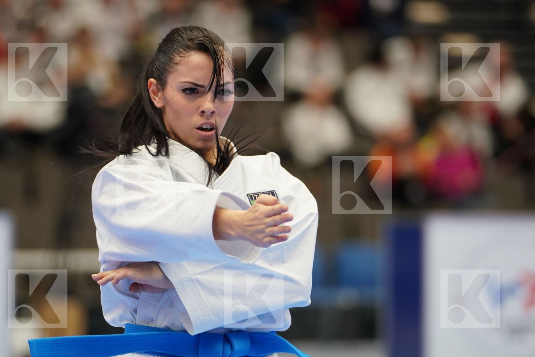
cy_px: 185
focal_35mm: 278
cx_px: 254
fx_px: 4131
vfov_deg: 4.9
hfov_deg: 7.4
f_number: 2.8
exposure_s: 1/320
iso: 1000
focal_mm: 173
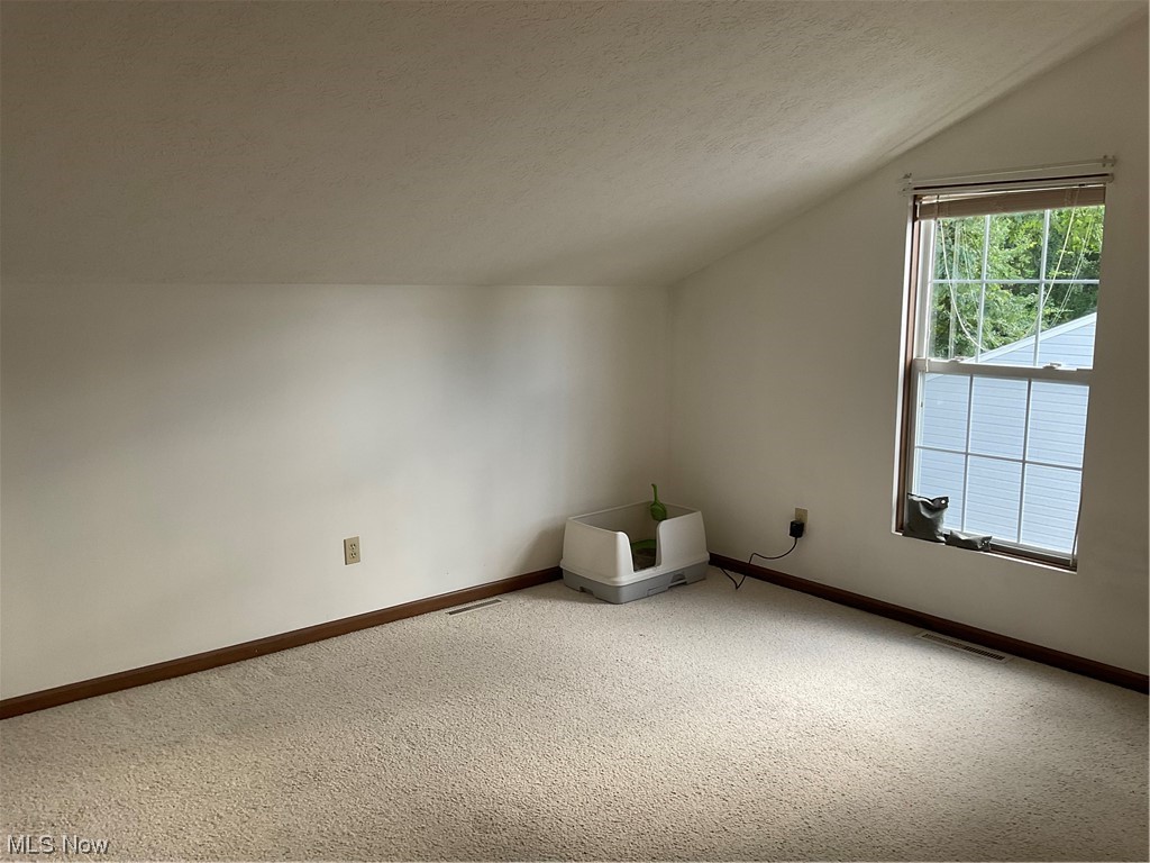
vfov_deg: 48.2
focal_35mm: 29
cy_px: 432
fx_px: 963
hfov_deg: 61.7
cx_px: 575
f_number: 1.8
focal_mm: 3
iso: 50
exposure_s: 1/120
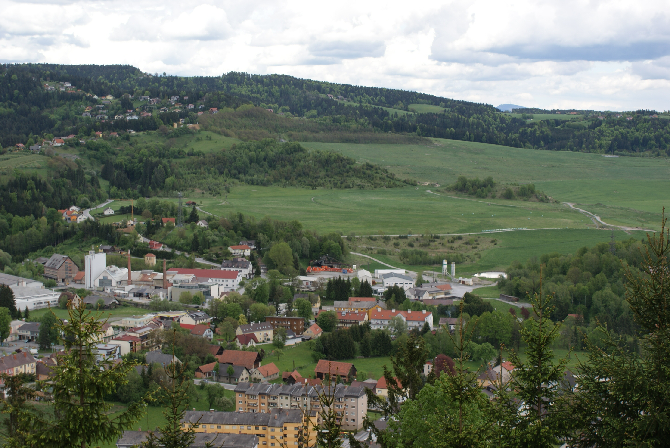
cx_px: 335
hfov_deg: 33.4
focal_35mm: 60
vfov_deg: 22.7
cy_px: 224
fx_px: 1118
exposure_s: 1/125
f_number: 8
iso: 100
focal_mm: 40
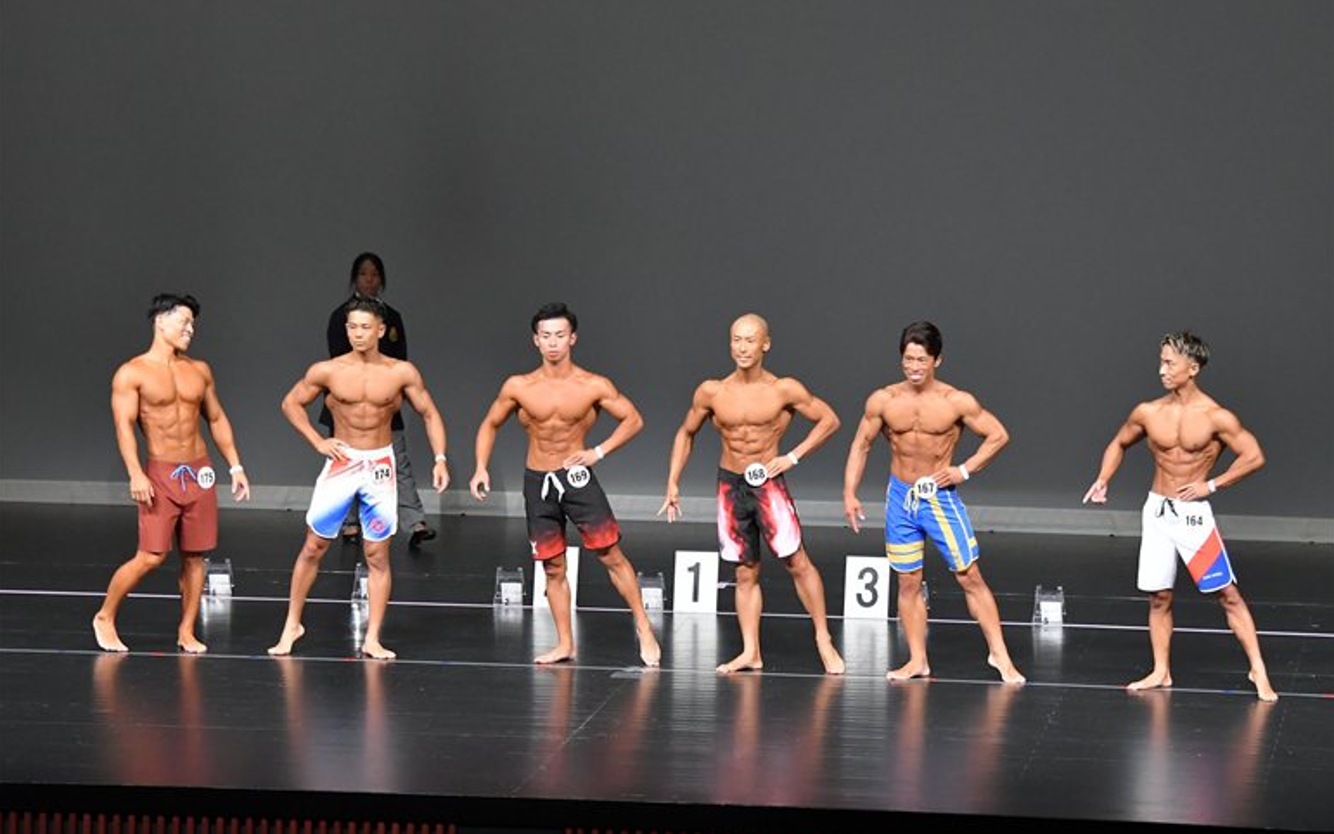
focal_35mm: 172
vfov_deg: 7.6
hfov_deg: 12.2
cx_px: 667
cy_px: 415
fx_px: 6254
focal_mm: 112
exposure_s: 1/400
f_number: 5.6
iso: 5000
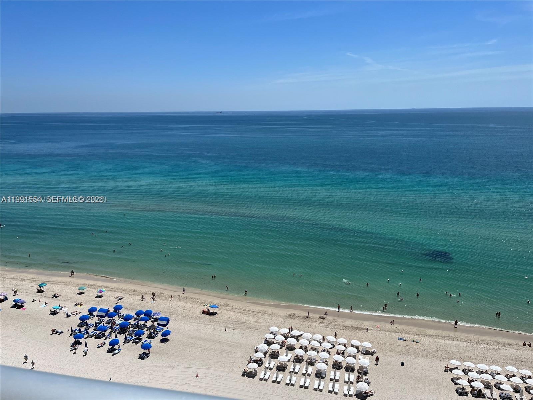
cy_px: 200
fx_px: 400
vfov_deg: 53.1
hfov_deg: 67.3
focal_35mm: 26
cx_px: 266
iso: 50
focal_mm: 5.1
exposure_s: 1/7353
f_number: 1.6
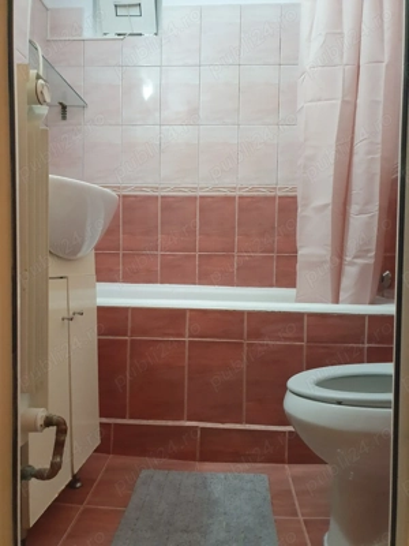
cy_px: 273
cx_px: 204
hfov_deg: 53.1
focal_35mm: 26
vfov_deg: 67.3
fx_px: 410
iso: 400
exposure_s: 1/50
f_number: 1.5
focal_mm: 4.32
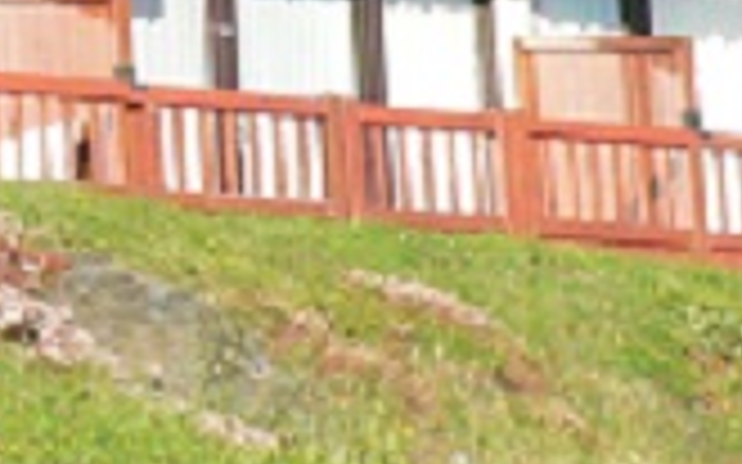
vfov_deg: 3.6
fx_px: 7257
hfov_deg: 5.8
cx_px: -139
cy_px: -685
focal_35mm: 359
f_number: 8
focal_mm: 11.6
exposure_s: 1/640
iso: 400
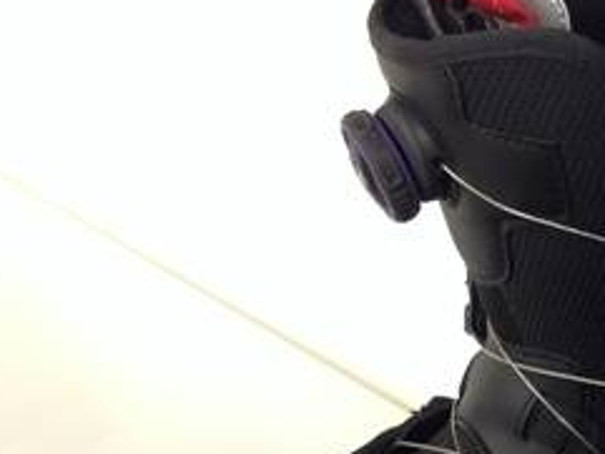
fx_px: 1434
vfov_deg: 17.5
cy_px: 484
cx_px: 695
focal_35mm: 82
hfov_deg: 22.3
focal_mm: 4.12
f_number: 2.4
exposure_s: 1/20
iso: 160
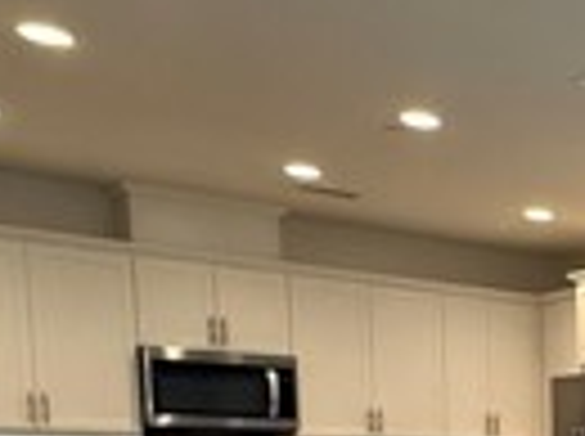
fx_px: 1164
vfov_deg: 19.3
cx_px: 891
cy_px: 598
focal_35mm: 69
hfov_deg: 22.7
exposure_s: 1/120
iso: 200
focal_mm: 2.22
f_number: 2.2
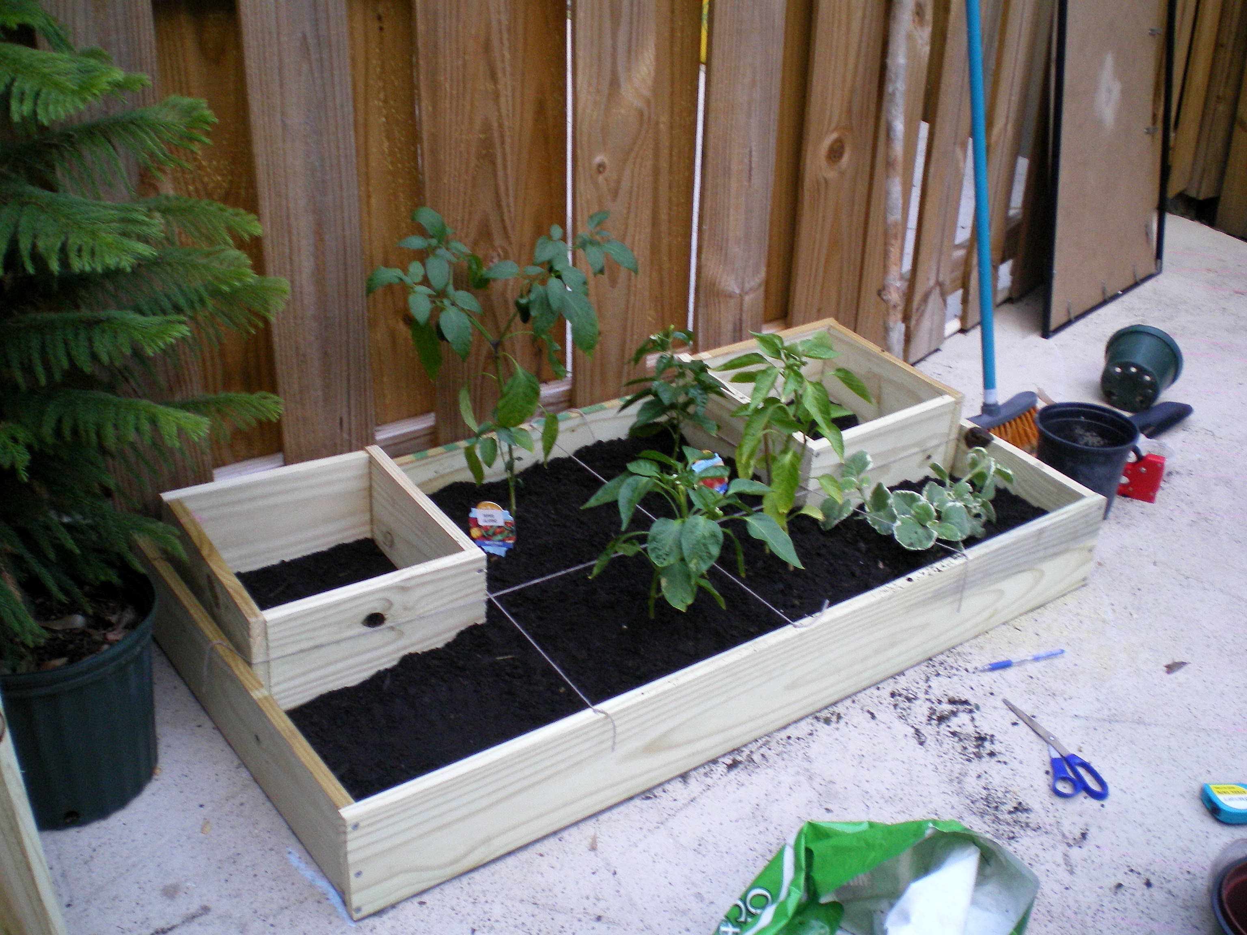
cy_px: 468
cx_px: 624
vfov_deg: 37.7
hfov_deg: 49.0
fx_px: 1369
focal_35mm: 38
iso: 200
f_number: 3.1
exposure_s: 1/30
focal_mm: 6.3
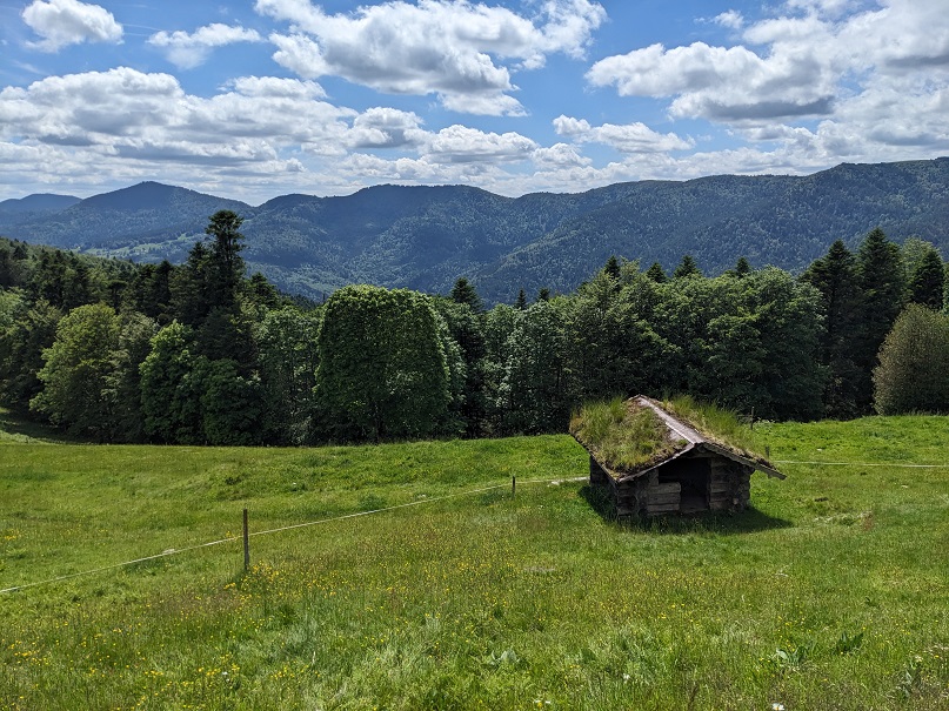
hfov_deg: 65.3
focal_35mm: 27
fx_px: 740
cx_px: 474
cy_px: 356
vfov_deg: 51.3
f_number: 1.73
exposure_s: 1/7812
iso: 62
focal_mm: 4.38
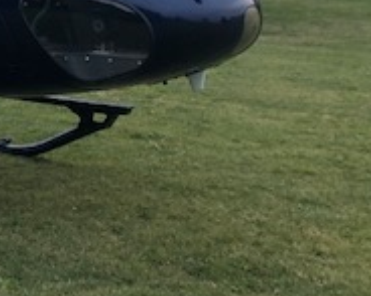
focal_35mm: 95
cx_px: -236
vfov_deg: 15.6
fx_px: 1043
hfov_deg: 17.5
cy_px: -52
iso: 50
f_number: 1.8
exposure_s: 1/120
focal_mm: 4
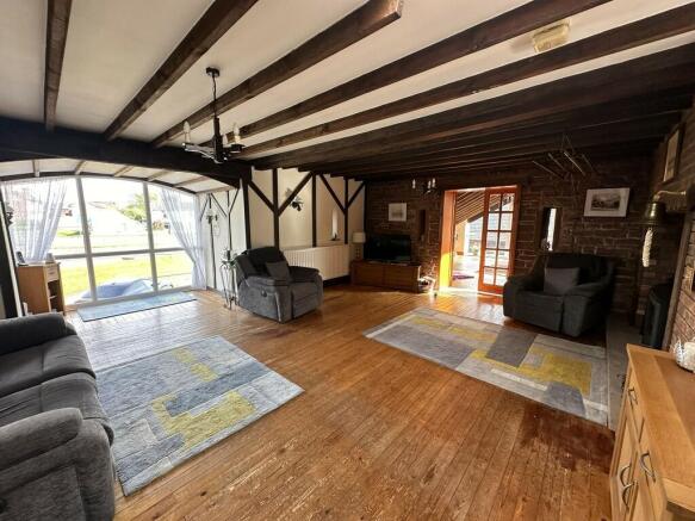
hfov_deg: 102.1
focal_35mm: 14
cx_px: 348
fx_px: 281
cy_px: 260
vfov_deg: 85.7
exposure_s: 1/99
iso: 100
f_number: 2.2
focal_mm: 2.22
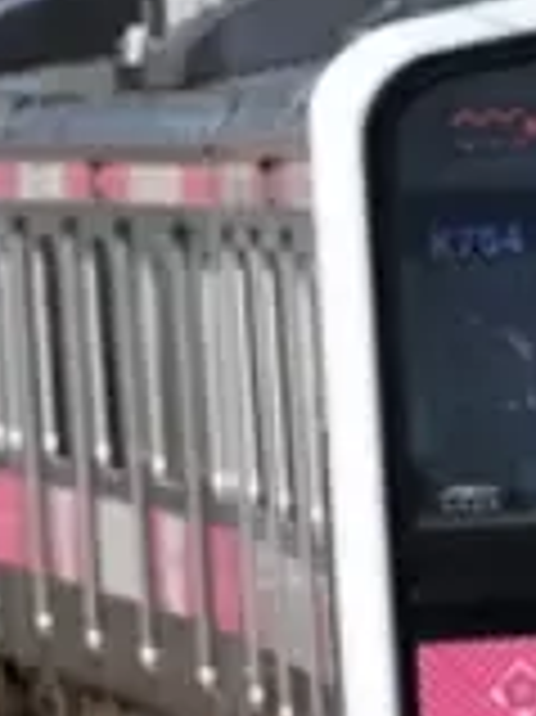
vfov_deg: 1.2
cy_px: 558
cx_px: 491
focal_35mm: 1601
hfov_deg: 0.9
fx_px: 33098
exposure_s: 1/1000
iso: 160
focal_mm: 440
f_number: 5.6
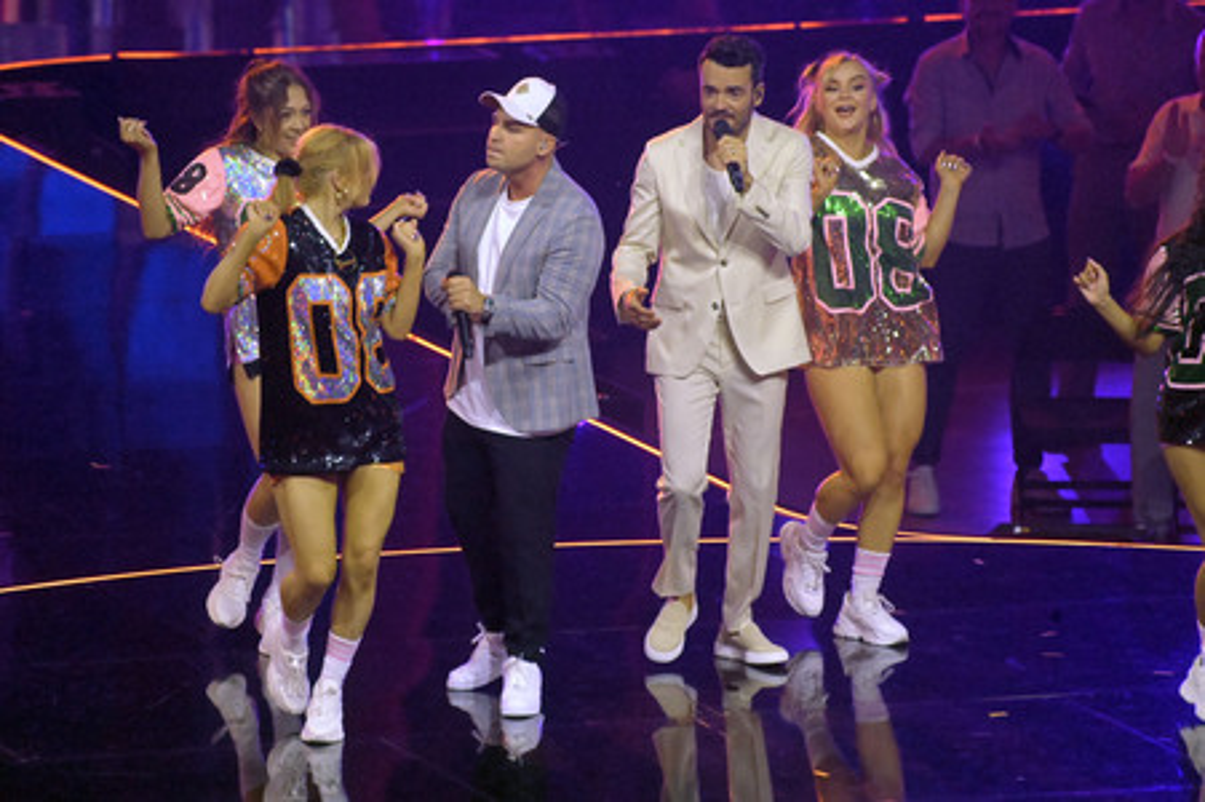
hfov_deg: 4.1
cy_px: 401
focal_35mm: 500
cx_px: 602
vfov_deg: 2.7
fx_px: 16723
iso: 16000
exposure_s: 1/500
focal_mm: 500
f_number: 5.6
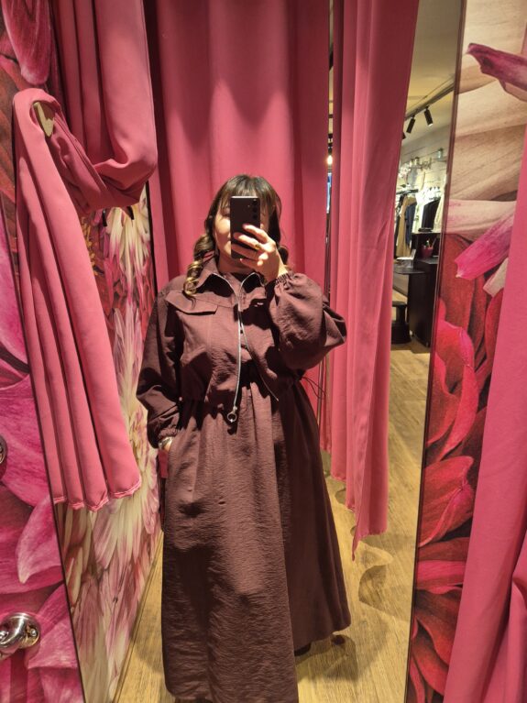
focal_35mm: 23
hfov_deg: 58.9
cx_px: 264
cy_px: 352
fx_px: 467
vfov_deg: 73.9
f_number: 1.8
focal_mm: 5.4
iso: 640
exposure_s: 1/100
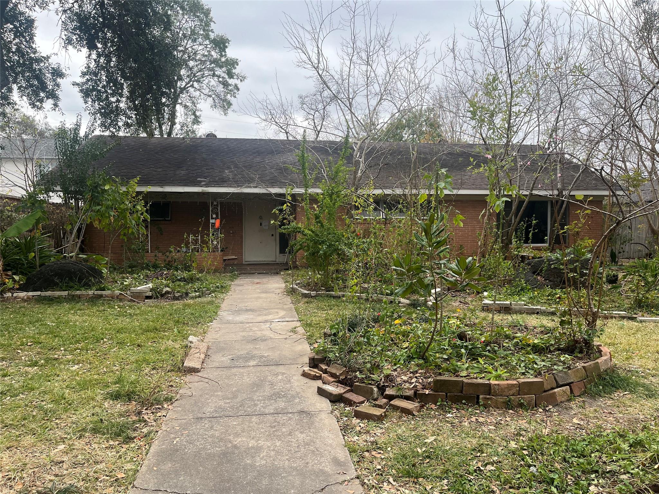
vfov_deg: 53.1
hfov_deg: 67.3
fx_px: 495
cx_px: 330
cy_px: 247
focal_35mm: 26
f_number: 1.6
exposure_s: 1/793
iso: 50
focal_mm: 5.1
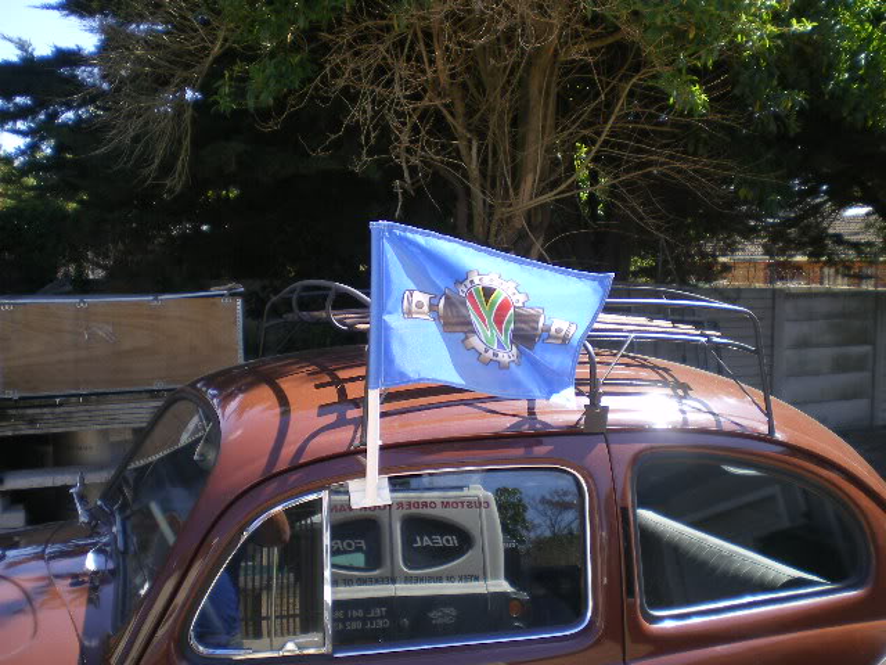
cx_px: 443
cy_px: 332
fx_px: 973
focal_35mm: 38
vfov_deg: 37.7
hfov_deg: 49.0
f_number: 3.1
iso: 64
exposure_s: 1/160
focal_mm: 6.3
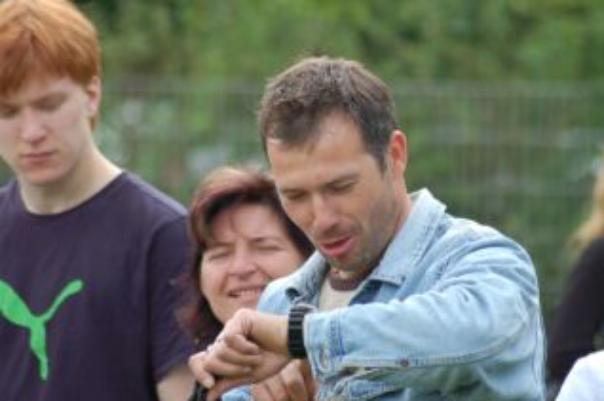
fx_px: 6081
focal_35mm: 363
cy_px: 224
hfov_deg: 5.7
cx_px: 324
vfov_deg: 3.8
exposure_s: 1/500
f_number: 4.8
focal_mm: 170
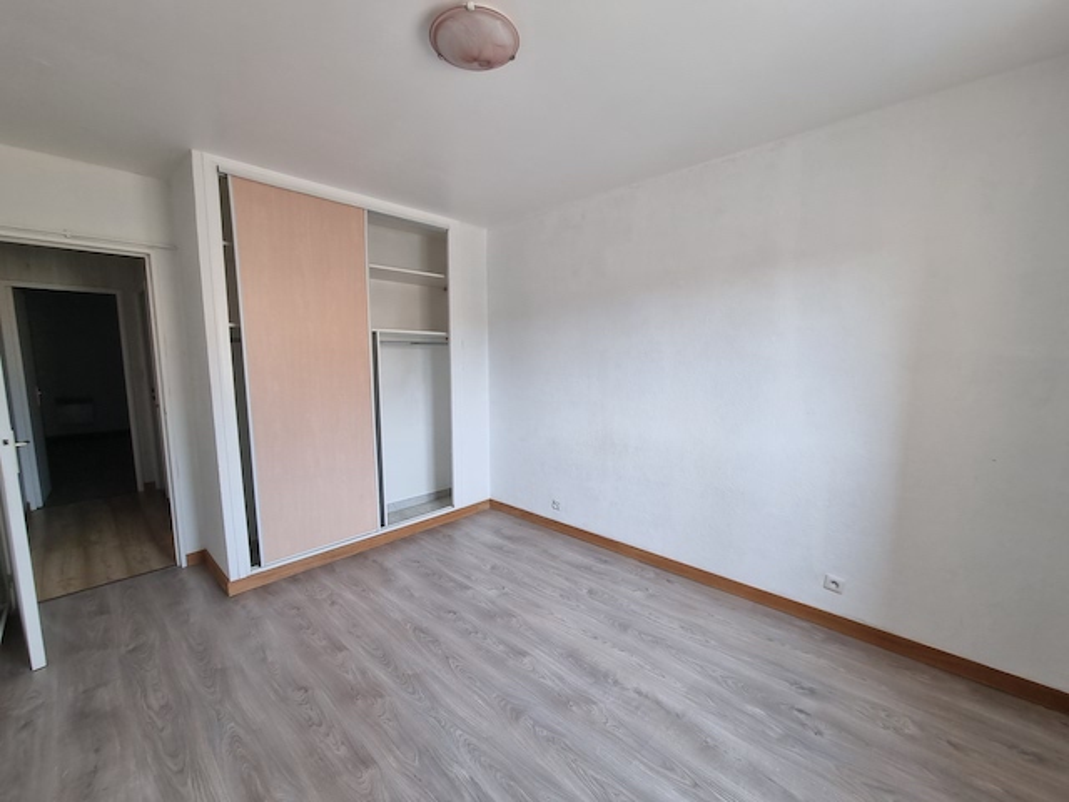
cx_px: 534
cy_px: 401
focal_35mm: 13
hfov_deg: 106.2
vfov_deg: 89.9
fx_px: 401
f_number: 2.2
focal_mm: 2.2
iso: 64
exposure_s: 1/50
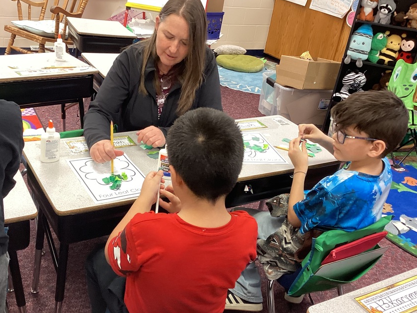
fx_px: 458
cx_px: 166
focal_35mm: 38
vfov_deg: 37.7
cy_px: 161
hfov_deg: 48.7
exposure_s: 1/50
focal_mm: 3.3
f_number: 2.4
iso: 160
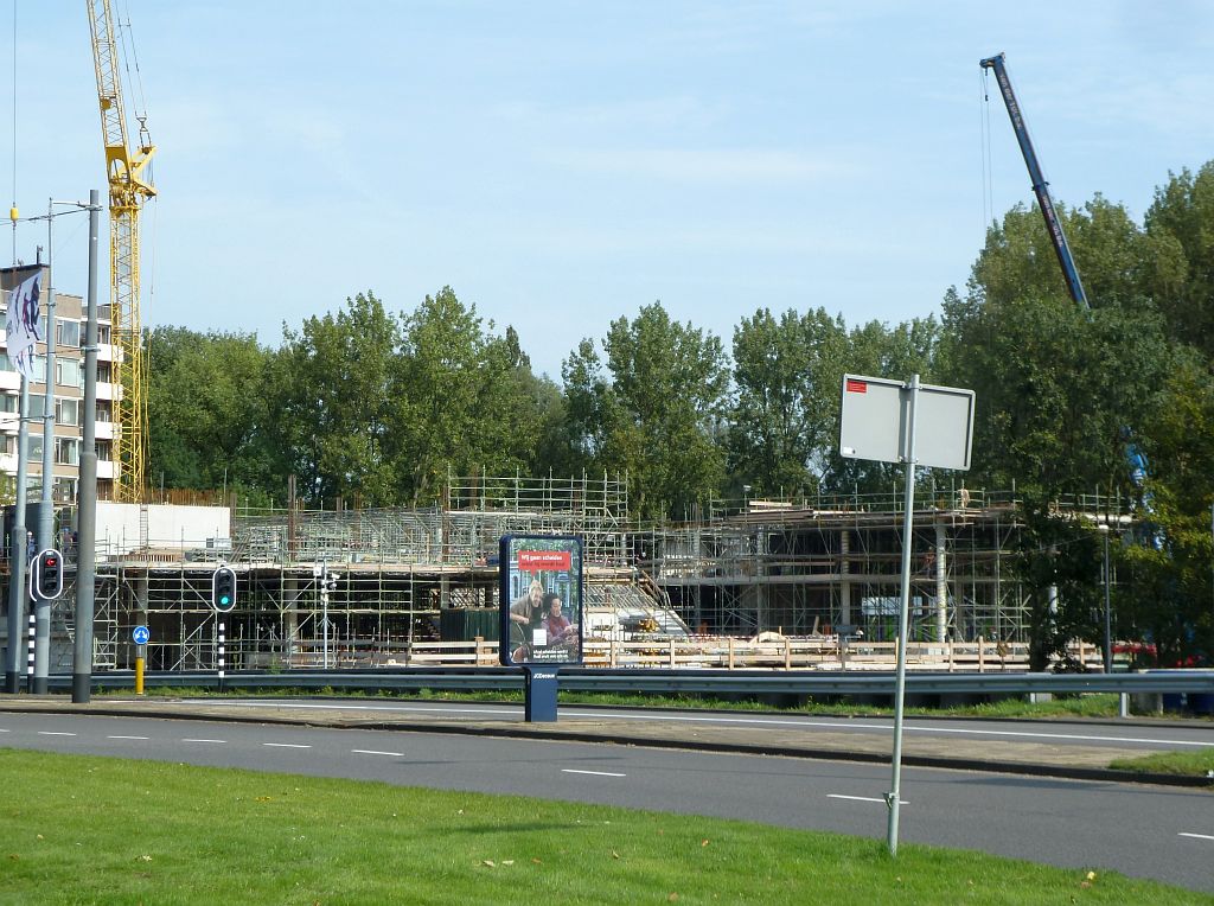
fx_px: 2205
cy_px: 453
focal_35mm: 63
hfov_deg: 30.8
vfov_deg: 23.2
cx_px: 607
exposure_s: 1/400
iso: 80
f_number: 4
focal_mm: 10.3
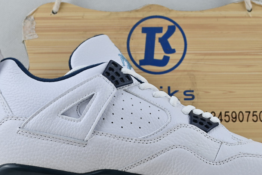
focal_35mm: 77
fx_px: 561
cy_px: 136
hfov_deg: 26.3
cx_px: 141
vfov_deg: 17.6
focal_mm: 30
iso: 100
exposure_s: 1/100
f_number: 4.8
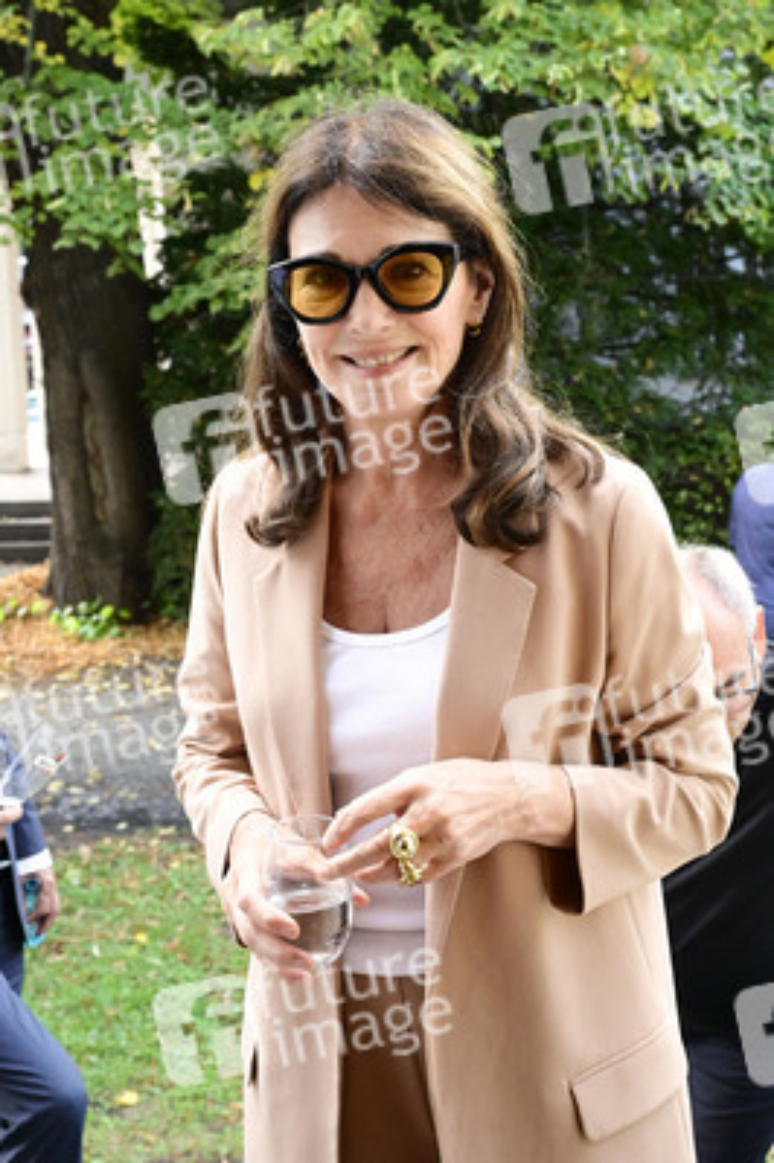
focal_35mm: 45
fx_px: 1454
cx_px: 387
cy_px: 582
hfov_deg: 29.8
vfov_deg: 43.6
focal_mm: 45
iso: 8000
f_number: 9
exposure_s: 1/400
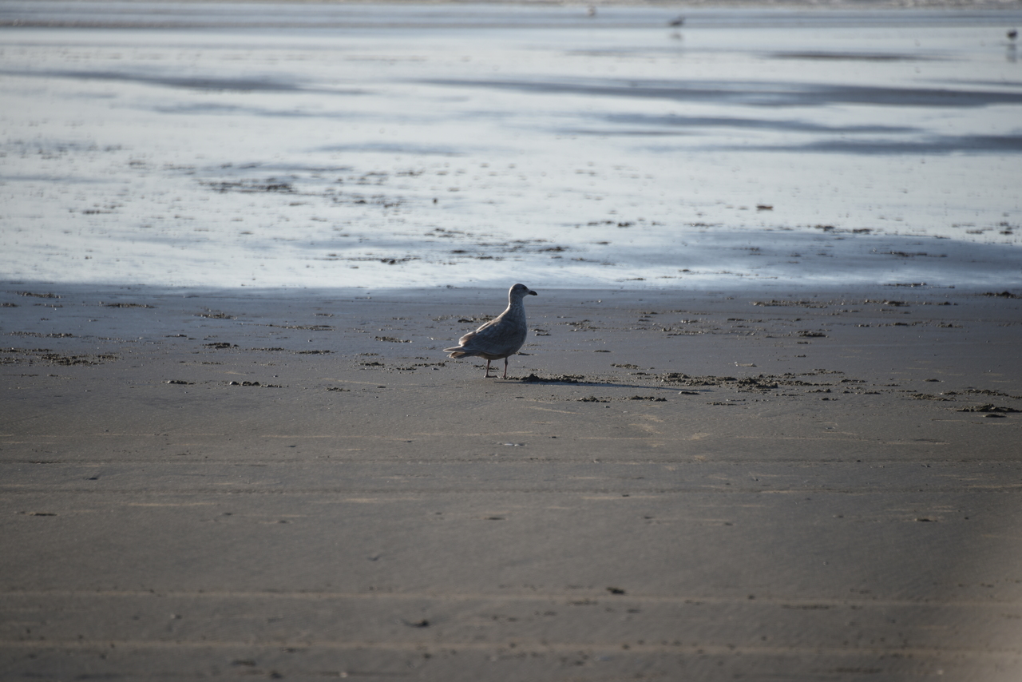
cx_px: 511
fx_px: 8518
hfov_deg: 6.9
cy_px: 341
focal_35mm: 300
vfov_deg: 4.6
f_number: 5.6
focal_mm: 300
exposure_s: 1/640
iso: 100
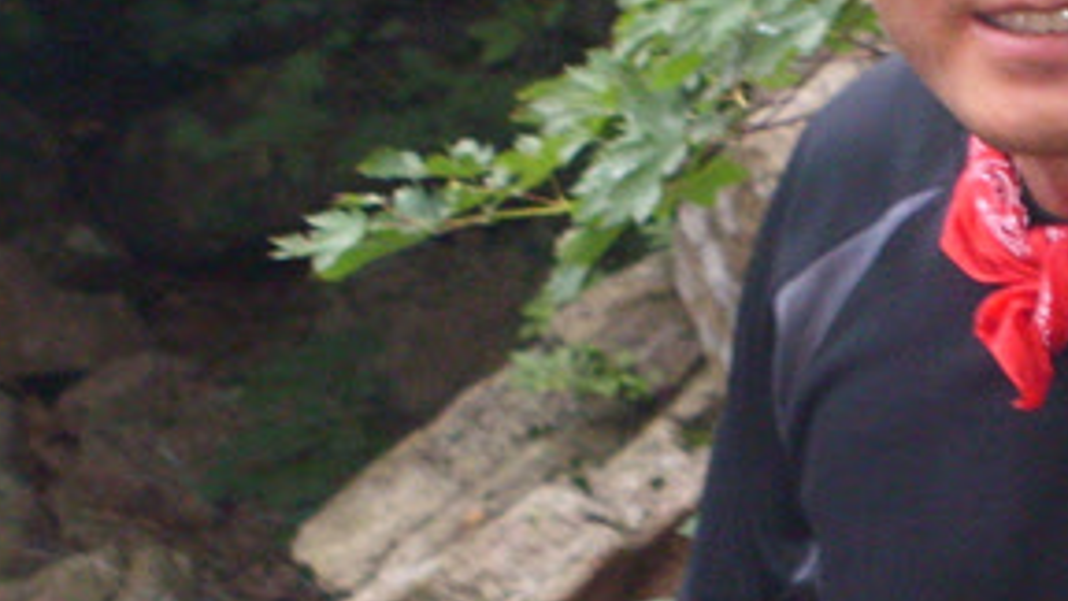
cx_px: 979
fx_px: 9005
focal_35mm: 318
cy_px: 386
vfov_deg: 3.8
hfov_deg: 6.8
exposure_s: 1/60
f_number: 4.9
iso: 300
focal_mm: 17.4
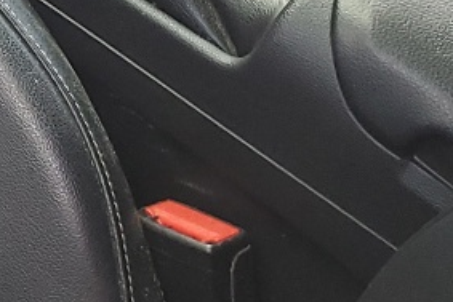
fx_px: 1926
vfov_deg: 8.6
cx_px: -543
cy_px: -254
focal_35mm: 153
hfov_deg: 11.6
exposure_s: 1/60.2
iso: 62
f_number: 1.5
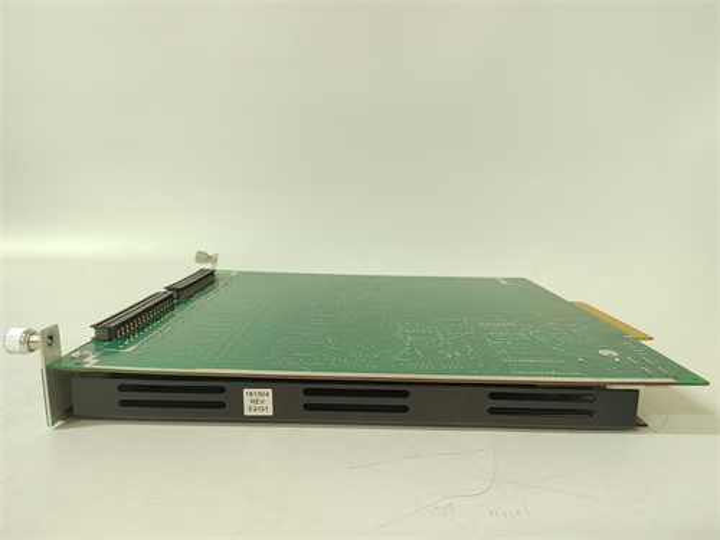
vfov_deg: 58.9
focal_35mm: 23
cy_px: 270
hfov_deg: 73.9
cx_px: 360
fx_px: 478
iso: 1397
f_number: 1.9
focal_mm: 5.52
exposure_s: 1/50
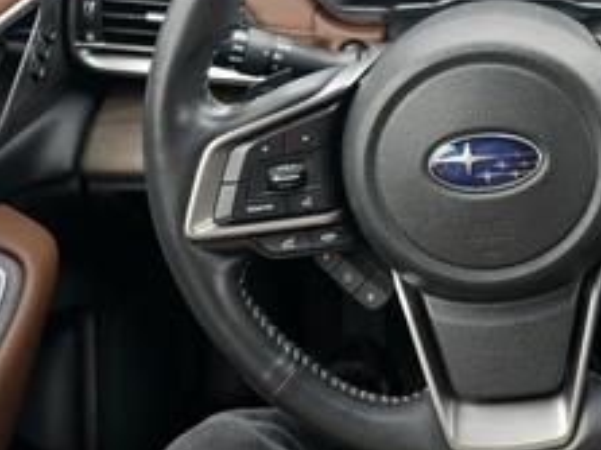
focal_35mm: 52
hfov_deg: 34.6
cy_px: 38
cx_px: 547
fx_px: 902
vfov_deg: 27.0
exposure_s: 1/182
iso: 100
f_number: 1.7
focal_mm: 6.3
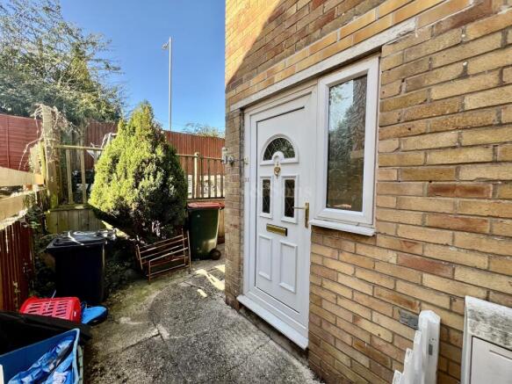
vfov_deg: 89.9
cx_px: 256
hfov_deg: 106.2
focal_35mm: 13
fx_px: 192
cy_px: 192
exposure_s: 1/139
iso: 32
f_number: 1.8
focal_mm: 1.57
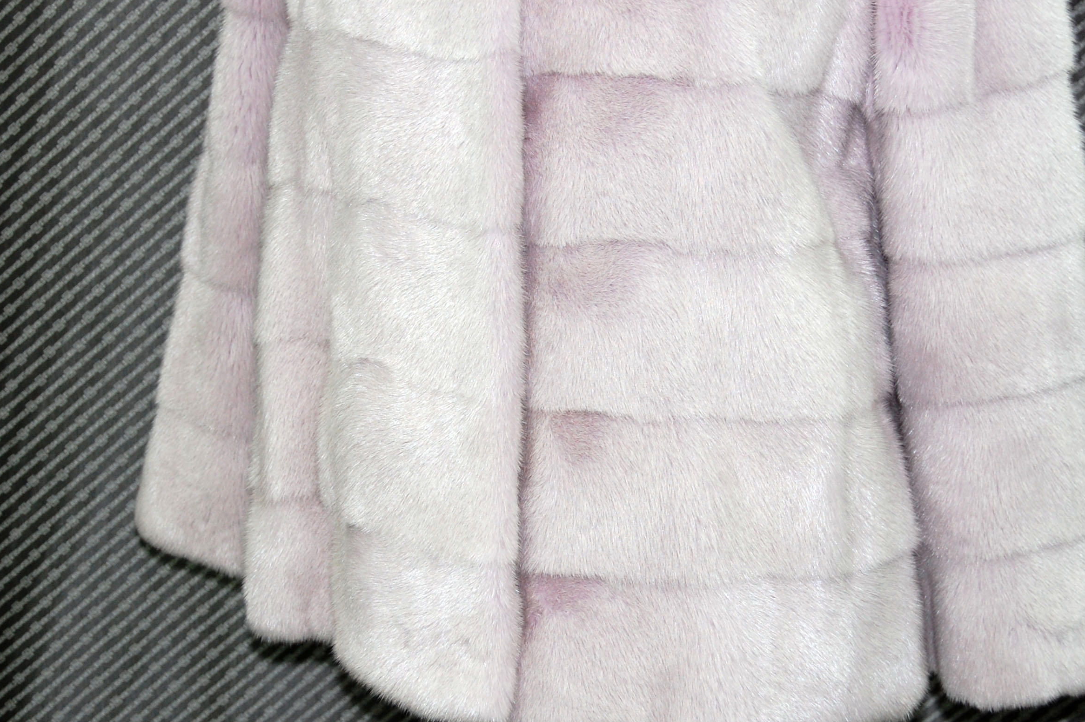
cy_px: 341
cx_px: 605
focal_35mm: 89
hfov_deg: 22.9
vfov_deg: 15.3
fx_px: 2680
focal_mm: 46
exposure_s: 1/60
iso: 400
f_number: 5.3
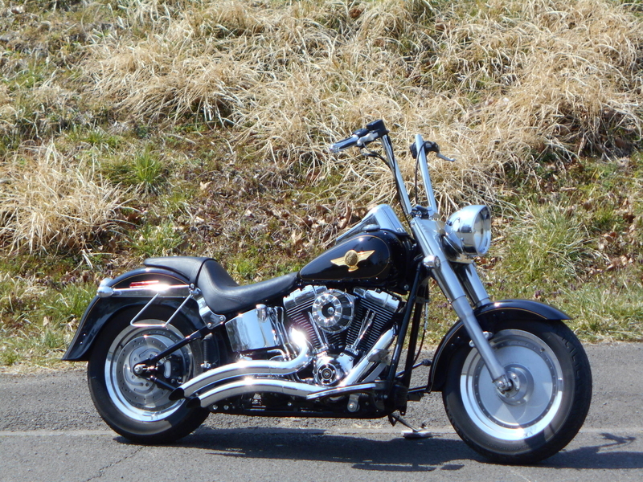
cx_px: 322
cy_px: 241
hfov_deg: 17.4
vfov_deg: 13.1
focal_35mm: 113
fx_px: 2099
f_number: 6
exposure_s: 1/250
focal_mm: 20.1
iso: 80
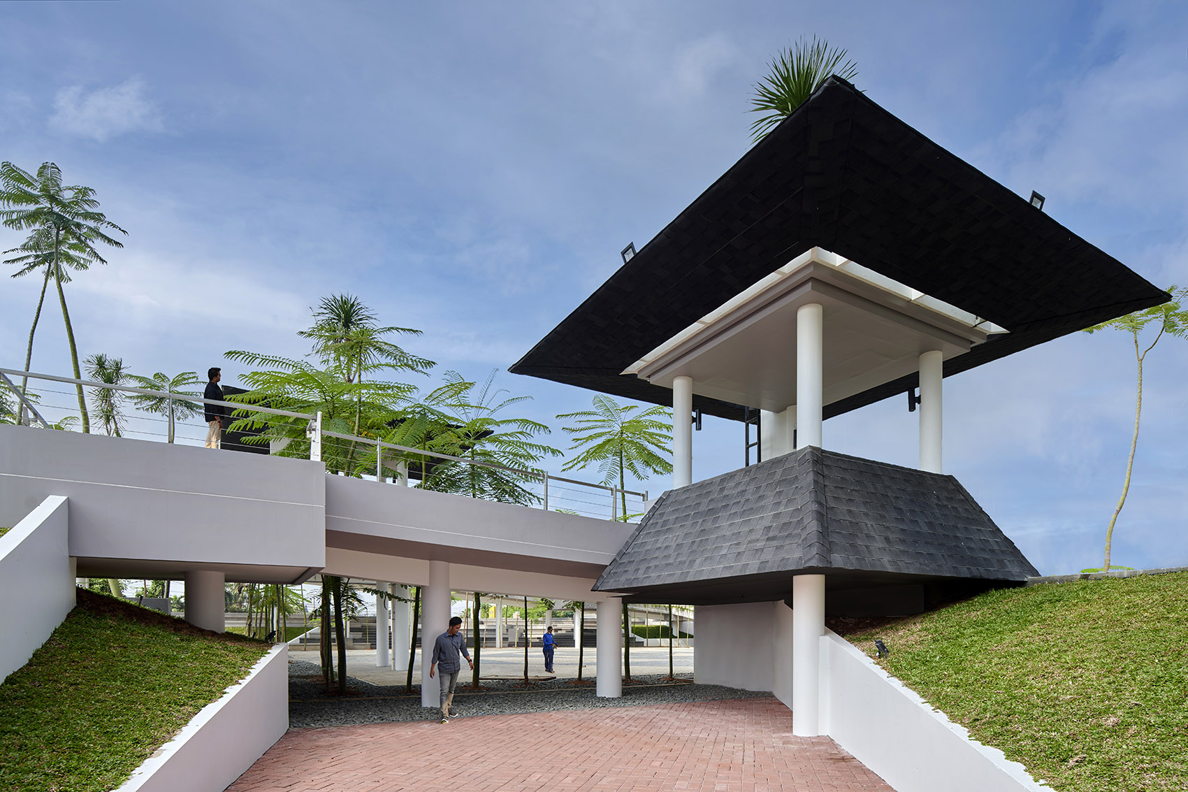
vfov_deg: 64.5
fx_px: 627
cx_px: 594
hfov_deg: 86.9
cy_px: 396
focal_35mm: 19
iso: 64
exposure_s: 1/50
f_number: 6.3
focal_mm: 19
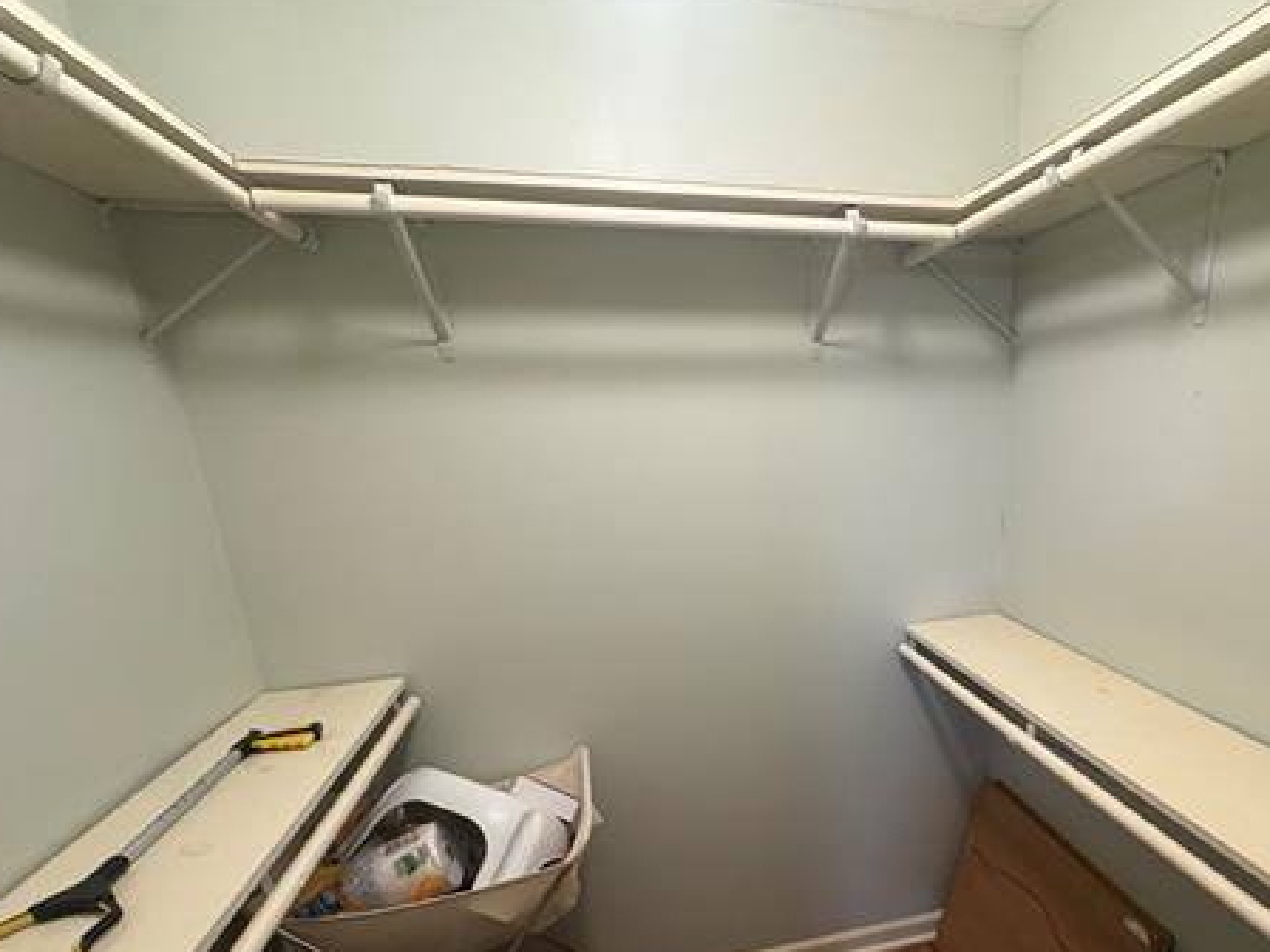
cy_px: 663
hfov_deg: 79.7
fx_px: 734
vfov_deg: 63.6
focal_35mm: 20
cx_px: 819
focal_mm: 2.22
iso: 320
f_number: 2.2
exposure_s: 1/60
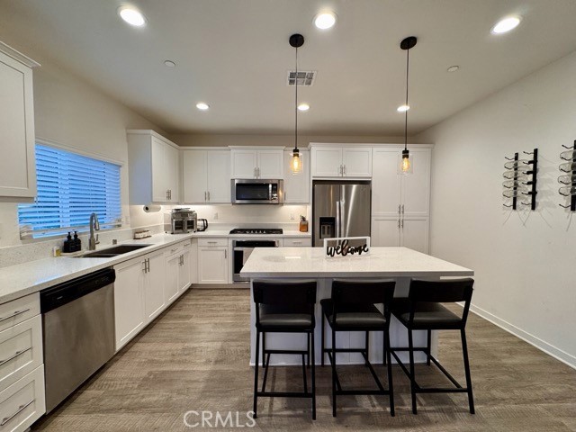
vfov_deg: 85.7
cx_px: 288
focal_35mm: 14
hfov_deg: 102.1
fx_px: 233
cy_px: 216
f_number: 2.2
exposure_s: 1/120
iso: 160
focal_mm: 2.22
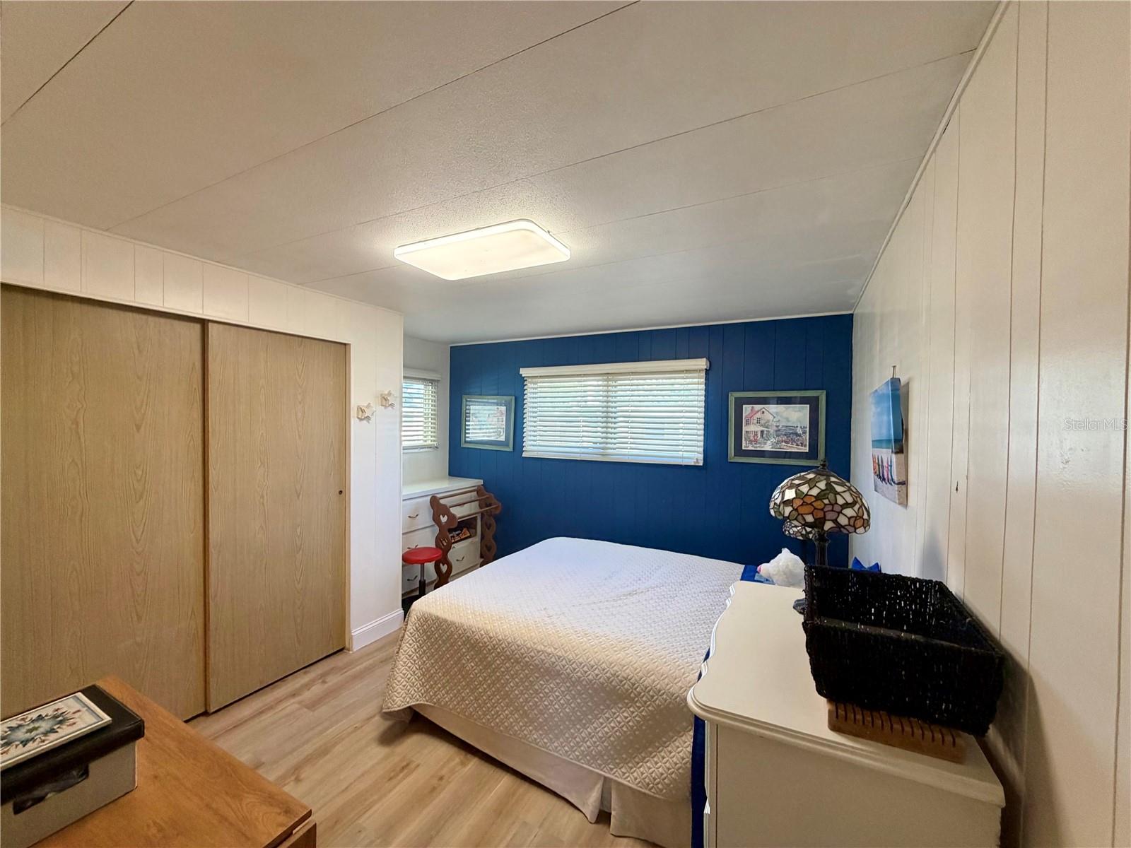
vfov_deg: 85.7
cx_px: 566
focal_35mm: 14
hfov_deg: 102.1
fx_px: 457
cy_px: 424
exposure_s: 1/120
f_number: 2.2
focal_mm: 2.22
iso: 250
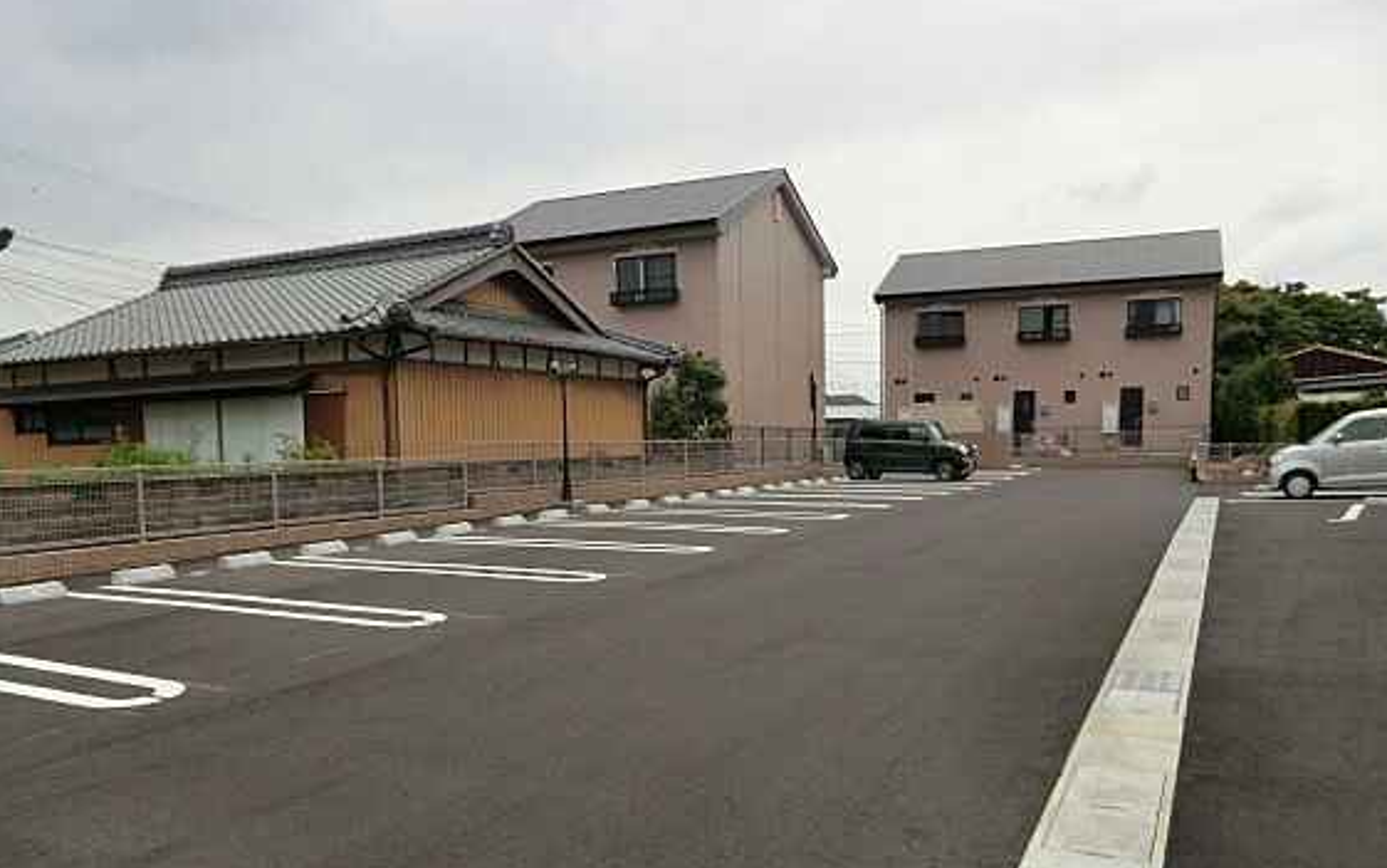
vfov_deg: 42.6
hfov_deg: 64.5
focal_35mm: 29
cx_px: 626
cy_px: 579
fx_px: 1097
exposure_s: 1/320
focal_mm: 4.3
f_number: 7.5
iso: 80
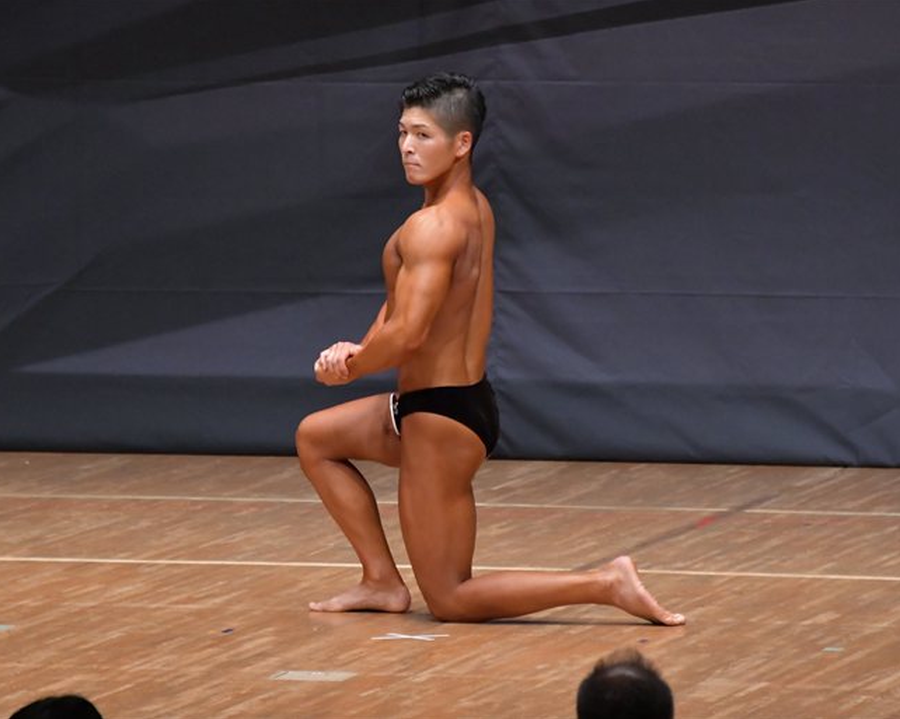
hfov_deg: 5.0
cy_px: 359
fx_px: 10410
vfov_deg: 4.0
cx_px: 372
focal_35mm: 391
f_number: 5.6
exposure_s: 1/400
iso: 6400
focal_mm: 230
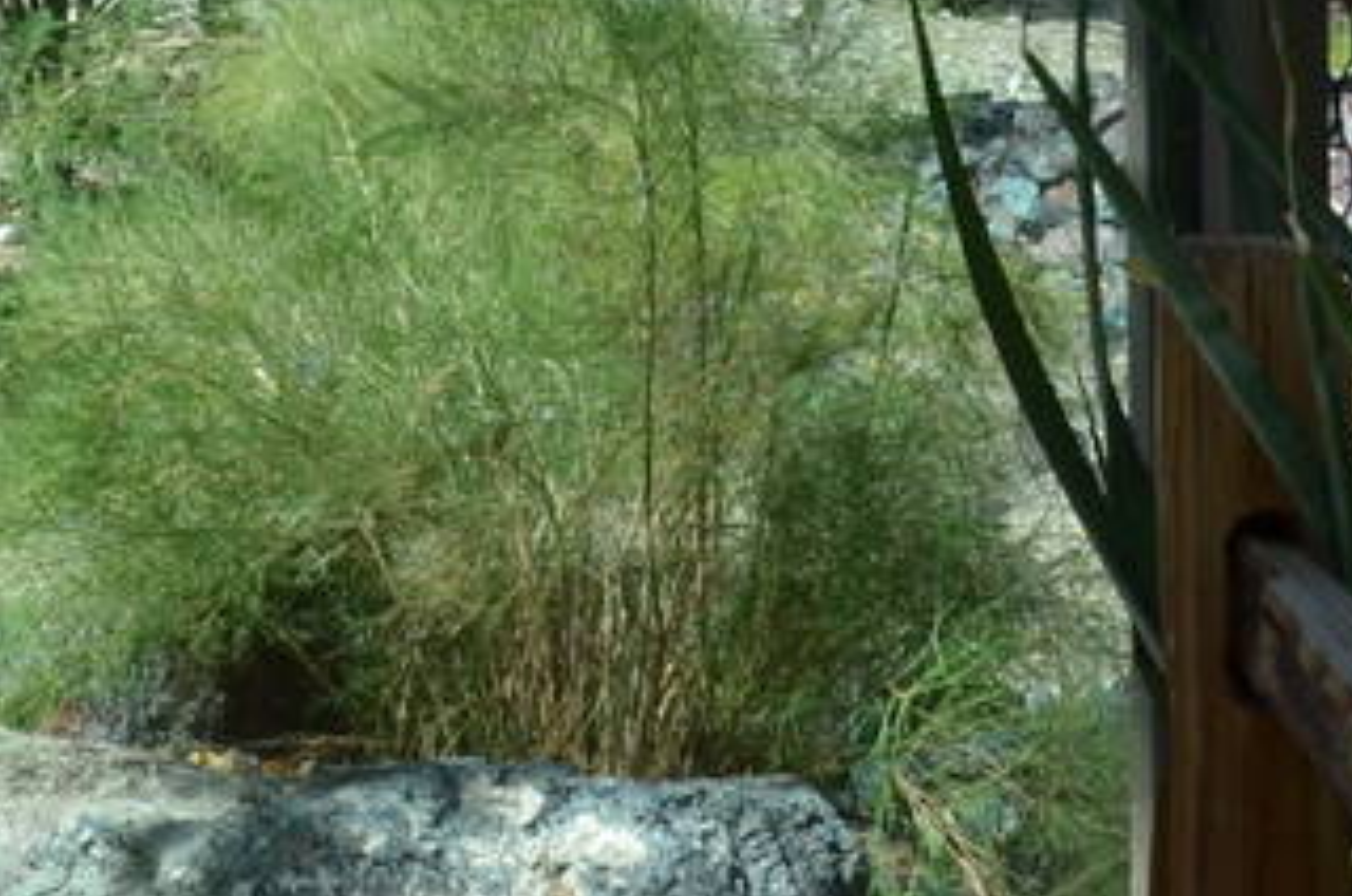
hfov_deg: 15.0
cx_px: 127
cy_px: -106
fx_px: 5060
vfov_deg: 10.0
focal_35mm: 135
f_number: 8
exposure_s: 1/250
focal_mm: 18
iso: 160
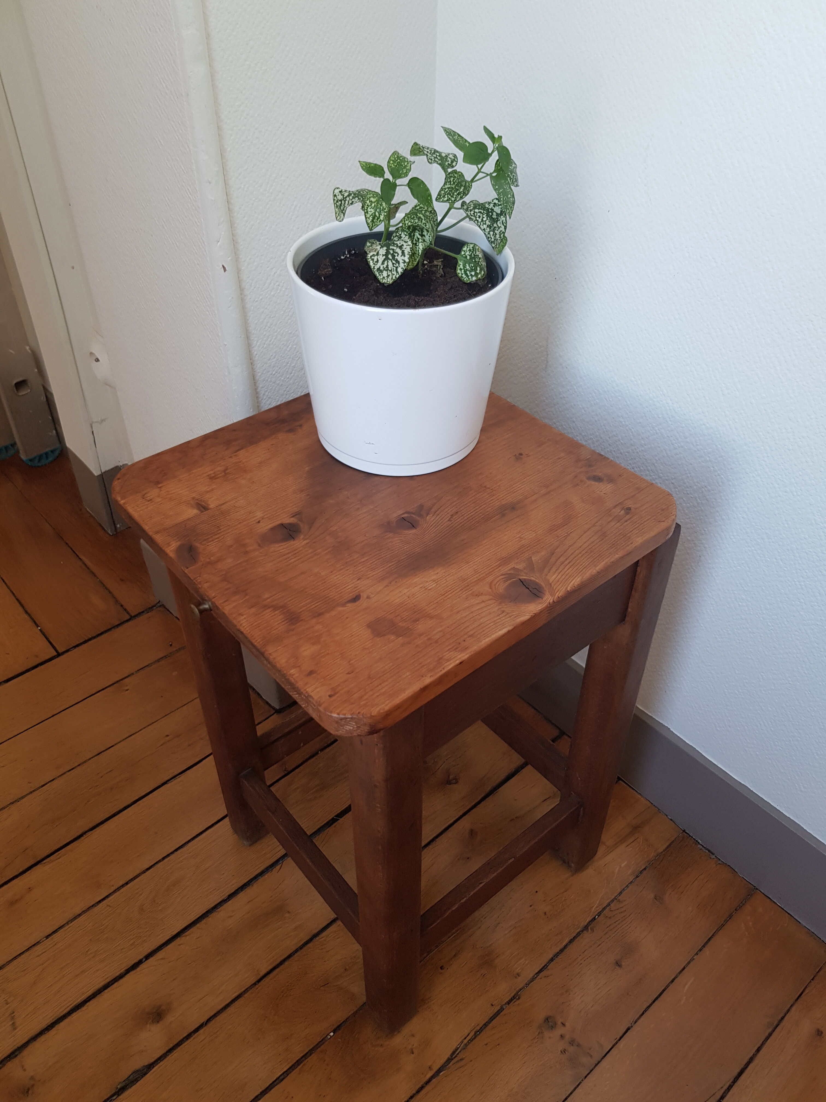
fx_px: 827
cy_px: 551
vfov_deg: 67.3
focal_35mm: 26
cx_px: 413
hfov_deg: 53.1
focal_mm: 4.2
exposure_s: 1/60
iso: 80
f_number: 1.7
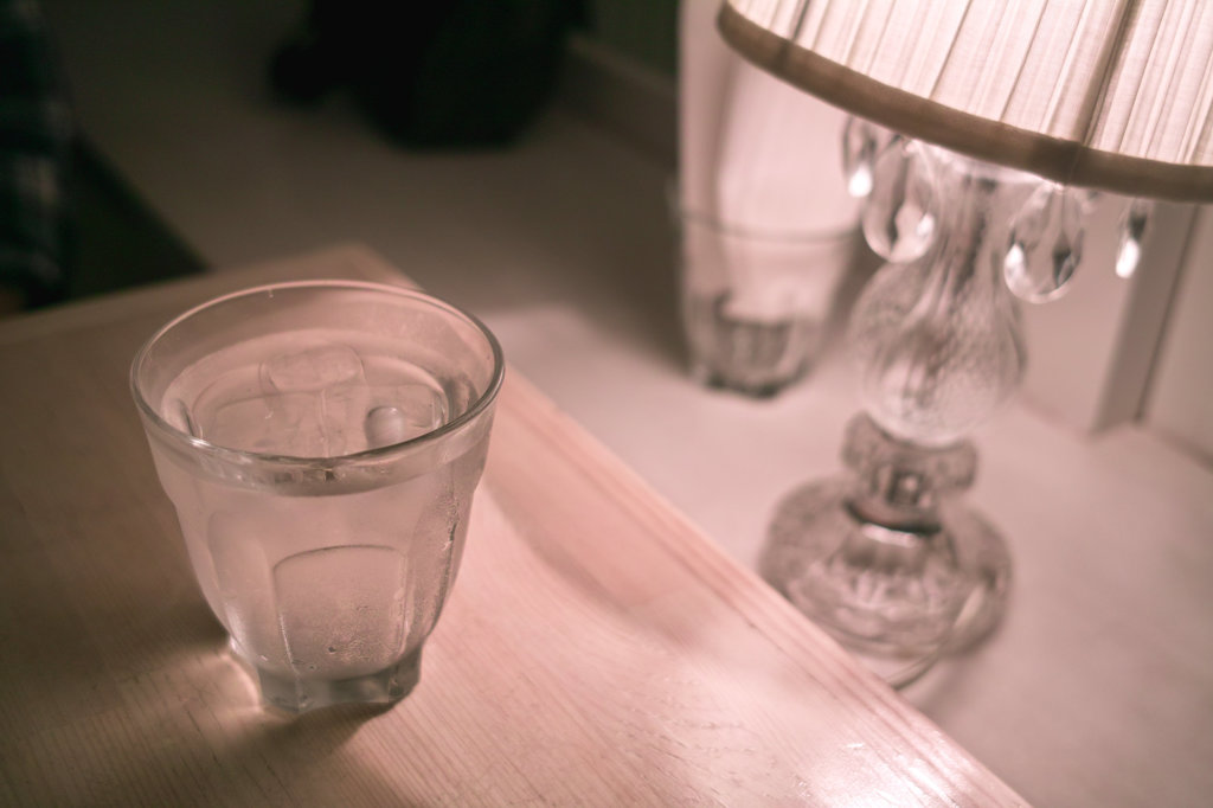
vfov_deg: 32.6
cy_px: 404
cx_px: 606
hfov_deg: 47.4
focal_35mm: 41
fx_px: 1381
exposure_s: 1/100
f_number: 2.8
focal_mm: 24.2
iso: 100
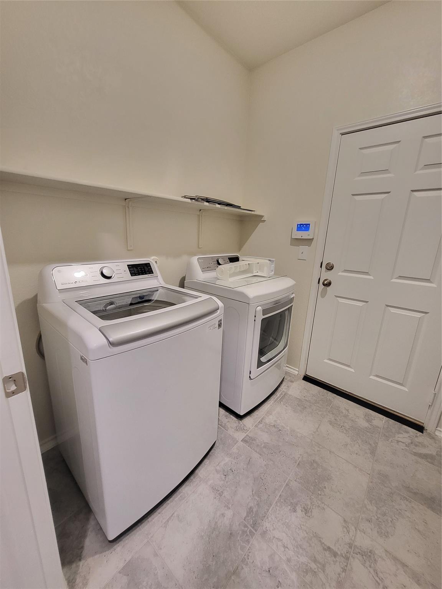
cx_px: 221
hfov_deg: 89.9
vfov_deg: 106.2
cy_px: 294
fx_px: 221
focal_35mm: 13
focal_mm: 1.74
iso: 320
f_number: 2.2
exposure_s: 1/30
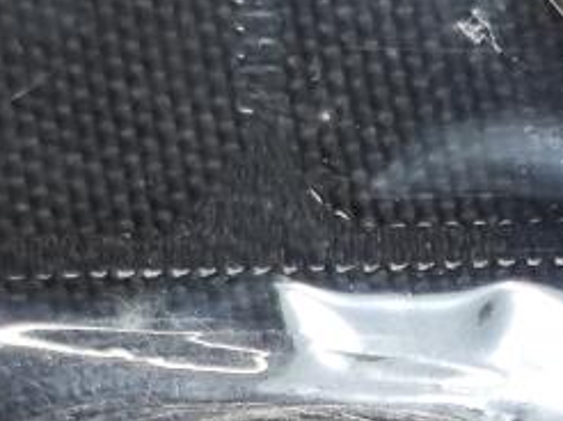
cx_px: 844
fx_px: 4533
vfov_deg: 5.3
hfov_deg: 7.0
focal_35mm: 279
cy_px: 615
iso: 125
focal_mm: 5.84
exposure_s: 1/100
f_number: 1.6
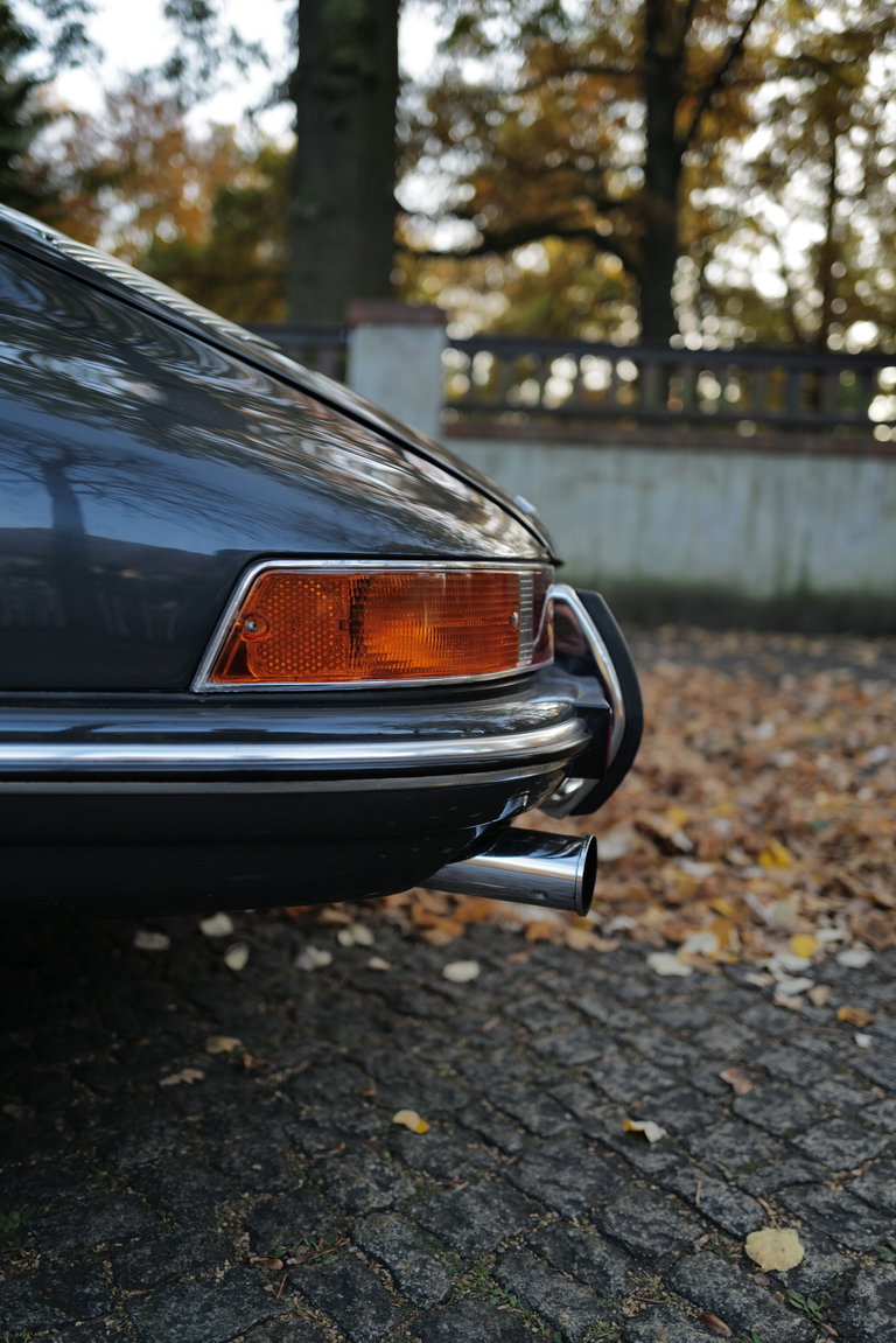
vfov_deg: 65.5
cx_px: 448
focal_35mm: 28
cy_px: 672
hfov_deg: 46.4
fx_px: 1045
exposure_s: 1/320
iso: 100
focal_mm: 28
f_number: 1.7
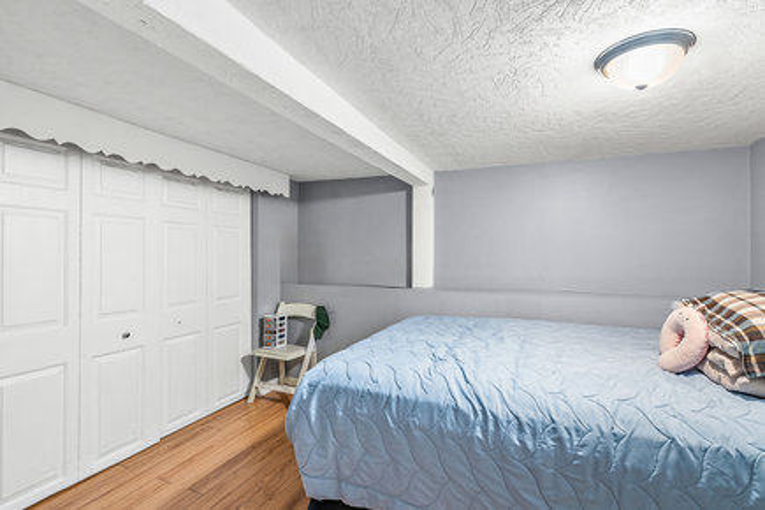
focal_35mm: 16
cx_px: 382
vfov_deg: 73.7
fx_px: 340
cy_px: 255
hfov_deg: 96.7
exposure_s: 1.3
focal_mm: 16
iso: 320
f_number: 7.1
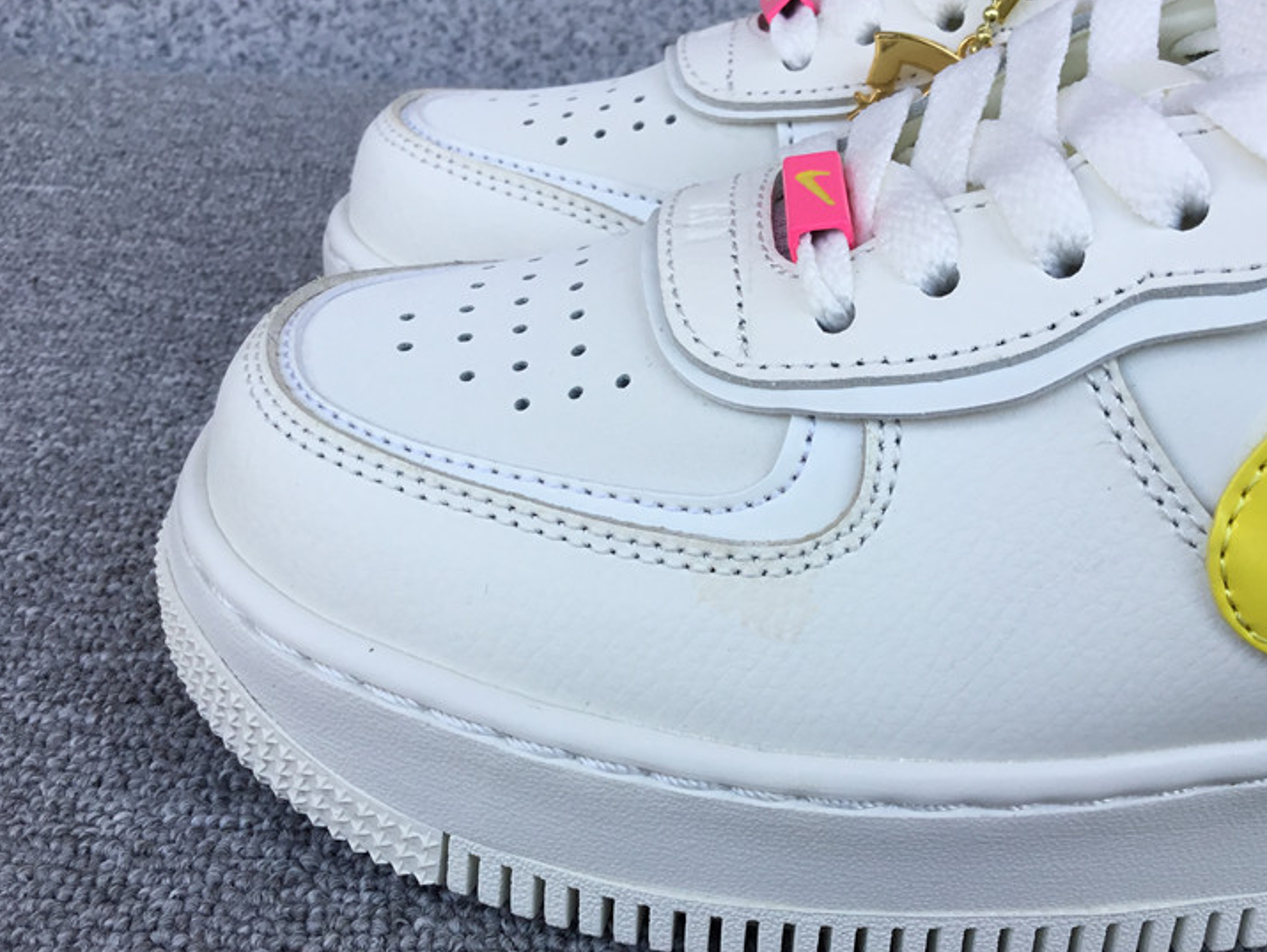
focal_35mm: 39
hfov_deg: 47.8
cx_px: 691
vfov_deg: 36.8
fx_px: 1428
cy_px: 545
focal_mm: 3.3
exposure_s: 1/491
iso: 25
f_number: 2.4
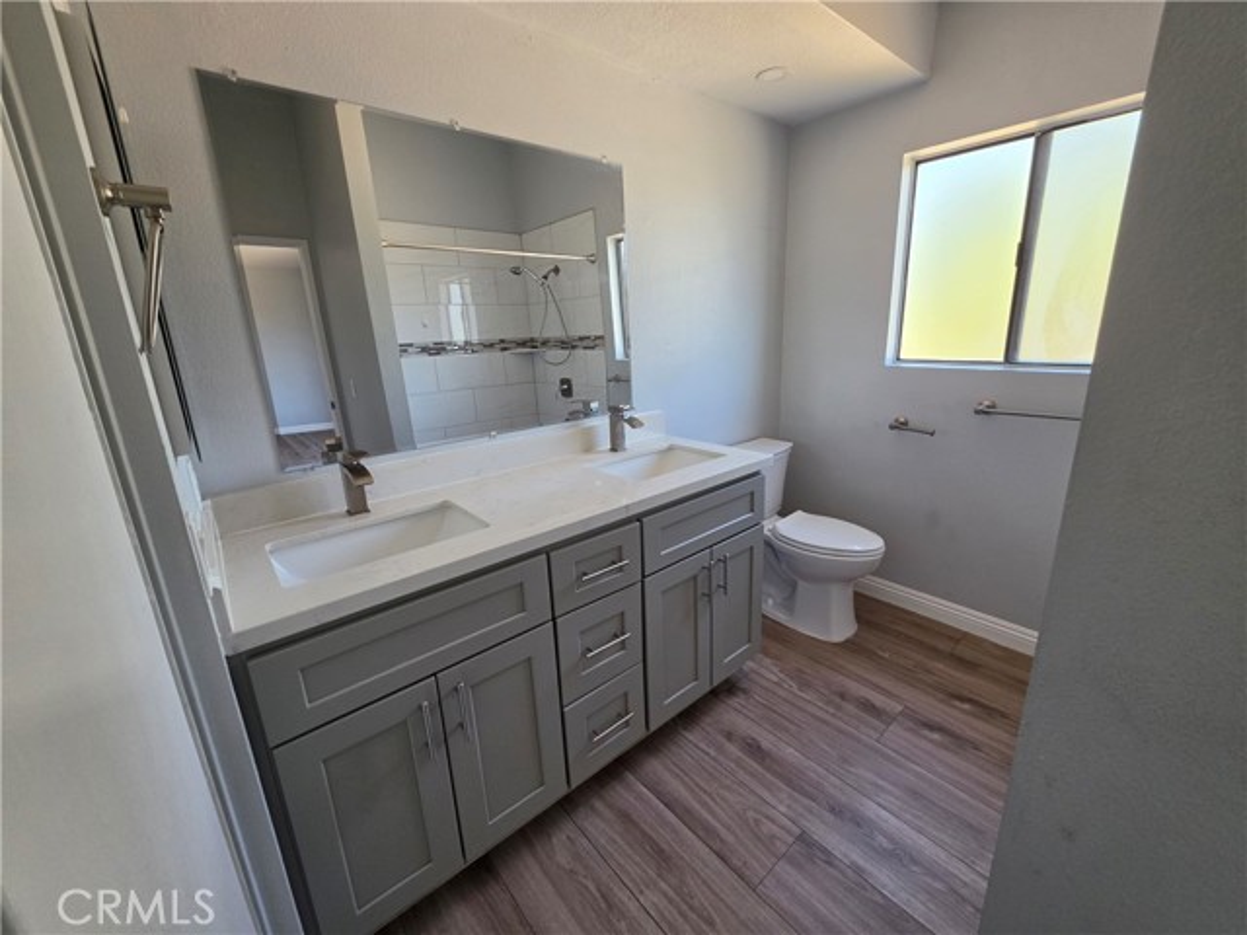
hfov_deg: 106.2
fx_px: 468
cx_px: 624
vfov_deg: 89.9
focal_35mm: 13
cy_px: 468
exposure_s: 1/120
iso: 100
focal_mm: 2.2
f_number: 1.9
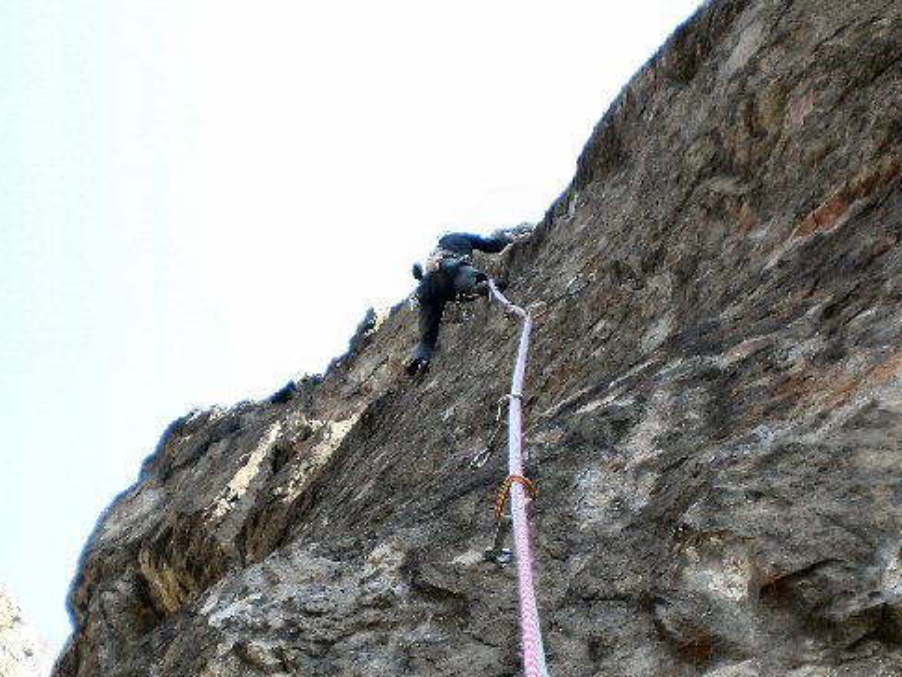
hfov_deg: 36.2
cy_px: 412
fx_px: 1381
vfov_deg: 27.5
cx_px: 456
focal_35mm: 53
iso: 50
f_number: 3.1
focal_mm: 6.3
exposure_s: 1/160
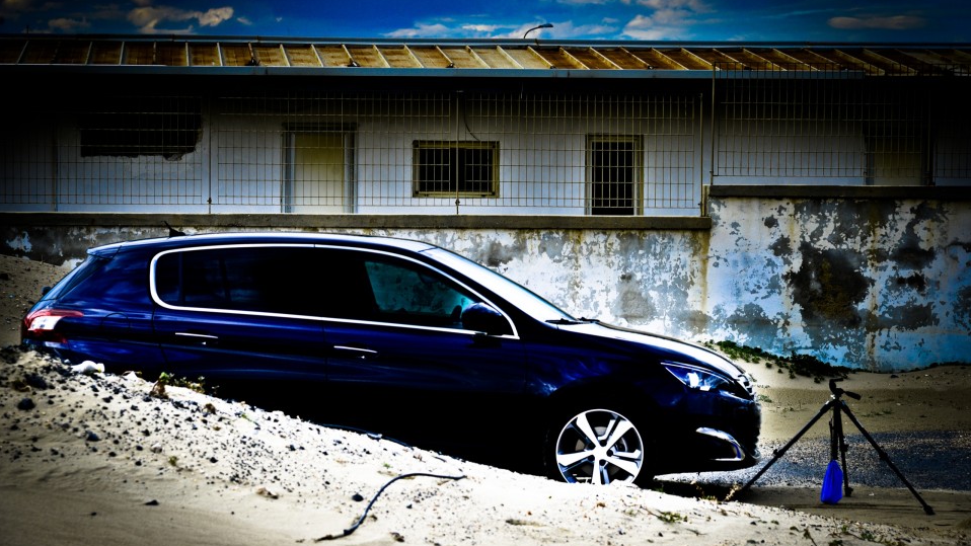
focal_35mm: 126
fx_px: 3244
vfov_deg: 9.6
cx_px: 486
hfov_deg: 17.0
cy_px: 268
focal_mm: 120
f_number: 8
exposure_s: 1/250
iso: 320
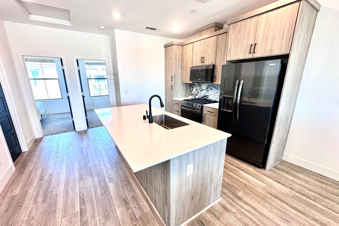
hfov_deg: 100.4
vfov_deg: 77.3
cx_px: 168
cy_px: 116
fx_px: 141
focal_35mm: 15
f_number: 2.2
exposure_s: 1/120
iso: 125
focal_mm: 2.22
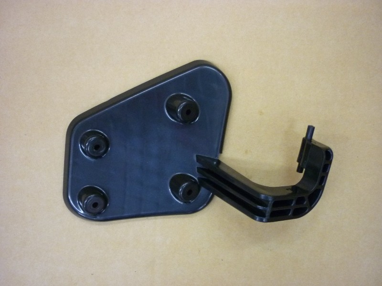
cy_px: 143
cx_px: 191
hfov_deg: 55.4
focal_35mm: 33
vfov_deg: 42.9
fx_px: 364
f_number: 2.8
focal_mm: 5.5
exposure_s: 1/13
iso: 400
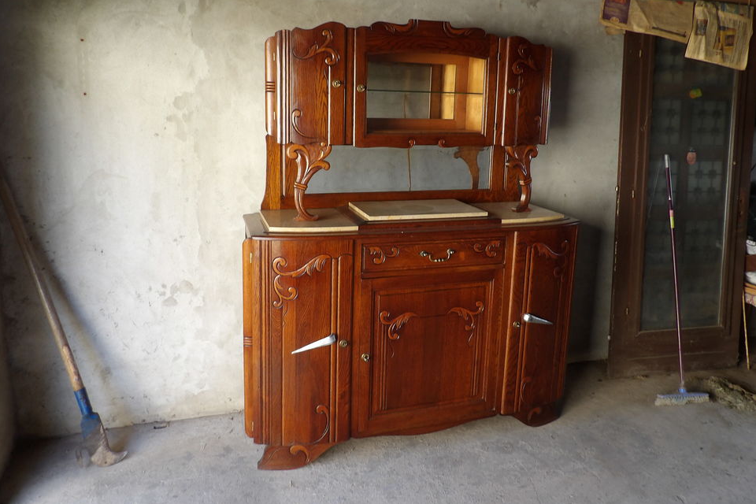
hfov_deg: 69.4
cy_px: 212
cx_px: 379
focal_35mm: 26
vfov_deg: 49.4
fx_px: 546
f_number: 3.2
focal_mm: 4.3
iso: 100
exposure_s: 1/42
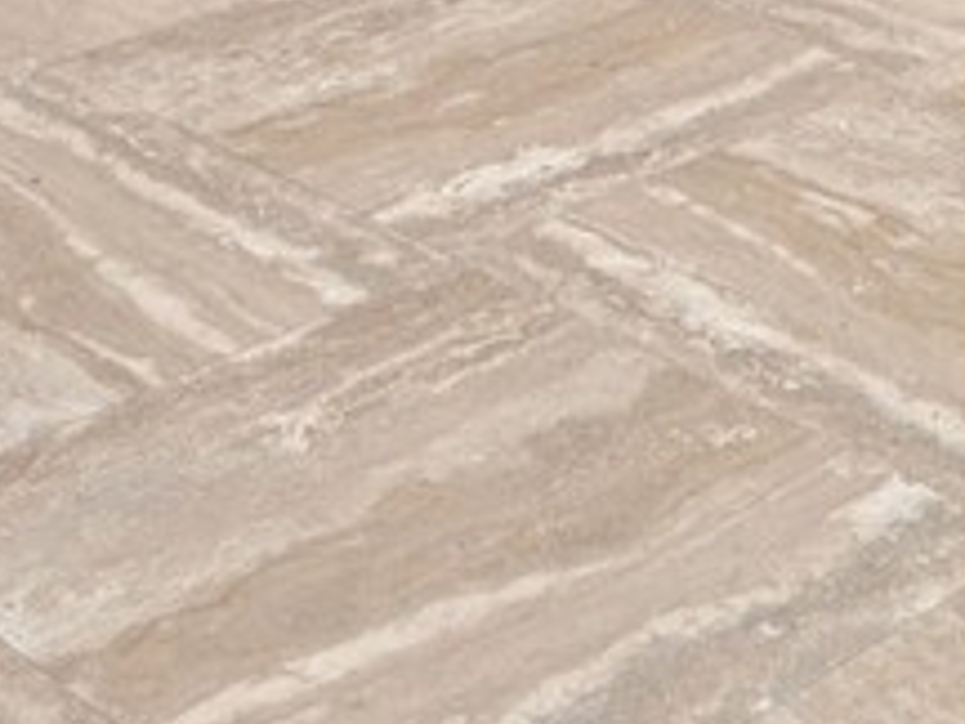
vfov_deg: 11.7
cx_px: 447
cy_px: -1055
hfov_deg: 19.4
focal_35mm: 101
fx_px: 2816
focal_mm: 14
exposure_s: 1.6
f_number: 10
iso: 100
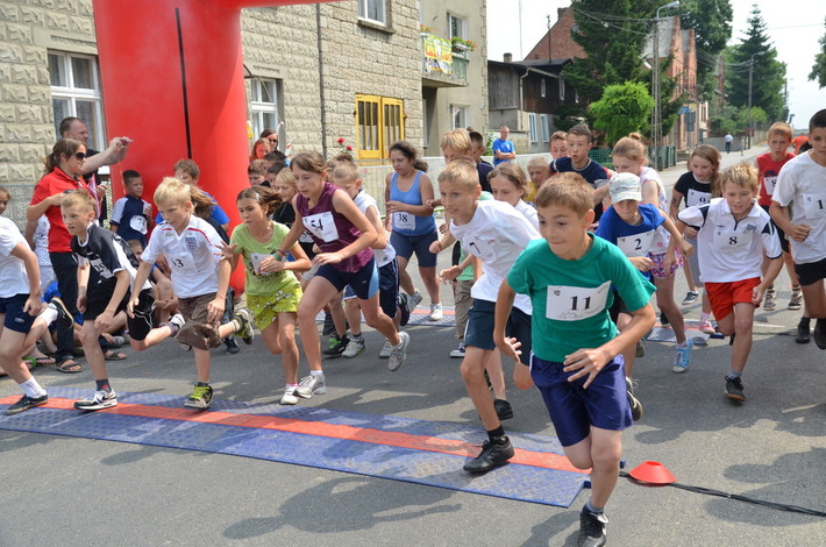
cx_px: 413
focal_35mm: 39
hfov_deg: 49.6
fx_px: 893
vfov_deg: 34.1
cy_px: 274
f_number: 5
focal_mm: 26
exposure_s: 1/3200
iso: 800
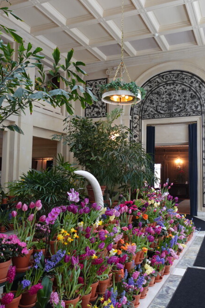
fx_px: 265
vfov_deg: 60.3
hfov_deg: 41.9
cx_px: 131
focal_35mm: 31
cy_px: 154
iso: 400
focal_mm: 7.6
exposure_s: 1/80
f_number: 2
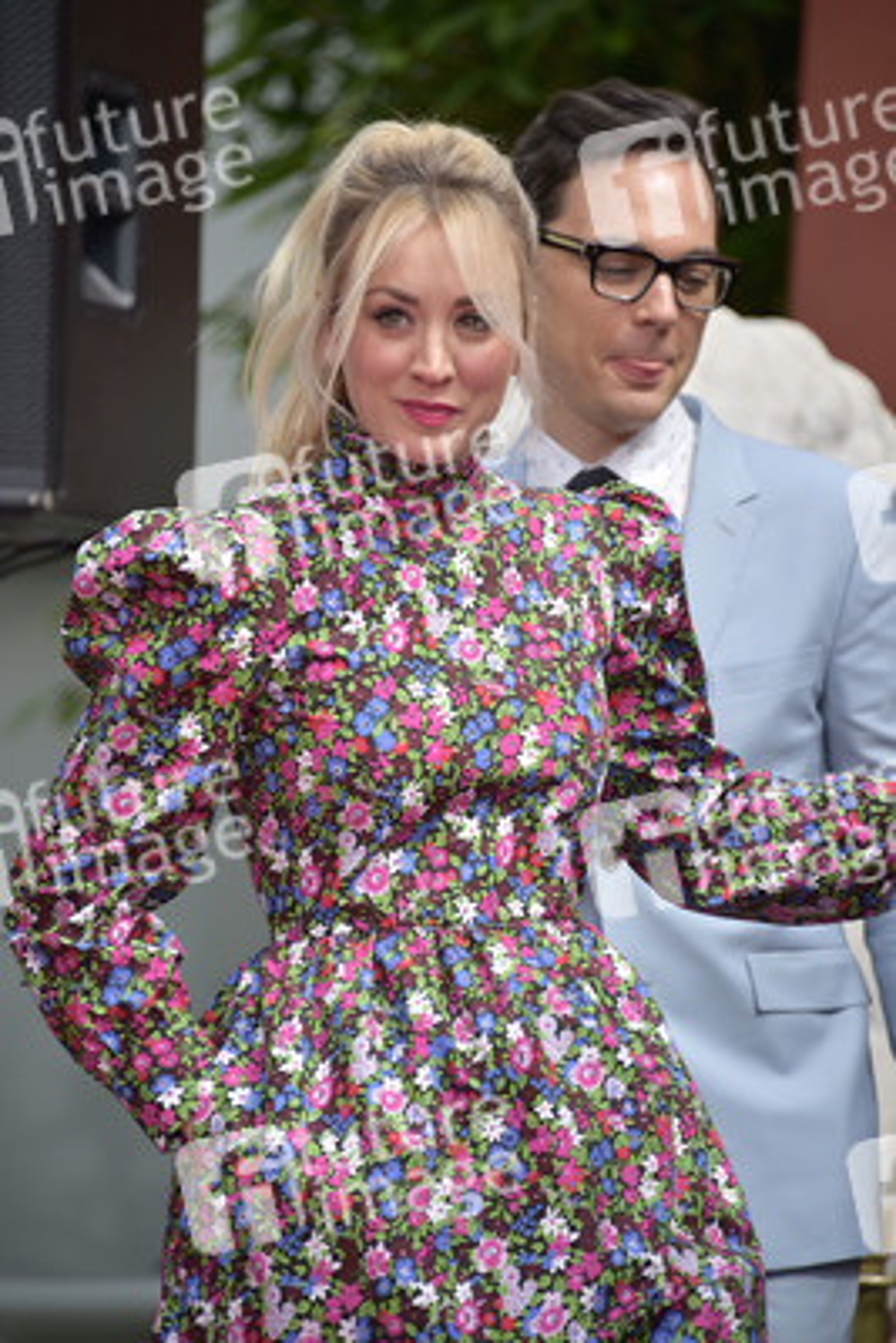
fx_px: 11189
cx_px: 448
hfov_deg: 4.6
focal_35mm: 300
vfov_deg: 6.9
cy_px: 672
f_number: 5.6
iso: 125
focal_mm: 300
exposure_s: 1/250
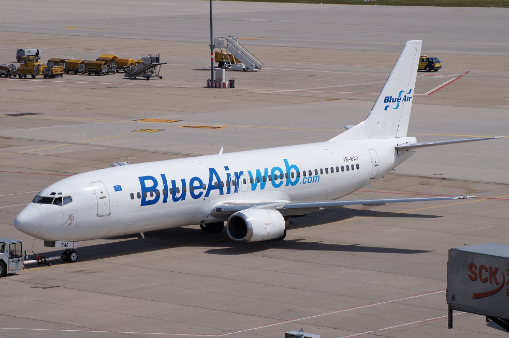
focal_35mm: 135
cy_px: 169
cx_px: 254
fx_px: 1907
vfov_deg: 10.1
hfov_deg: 15.2
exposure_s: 1/320
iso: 100
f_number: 13
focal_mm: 90
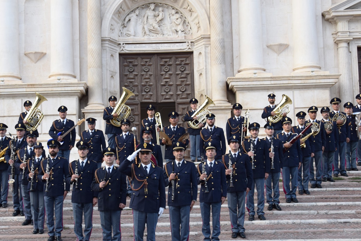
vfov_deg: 19.7
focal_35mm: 69
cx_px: 143
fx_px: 692
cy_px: 131
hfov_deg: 29.2
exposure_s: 1/160
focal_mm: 32
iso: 400
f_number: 6.3
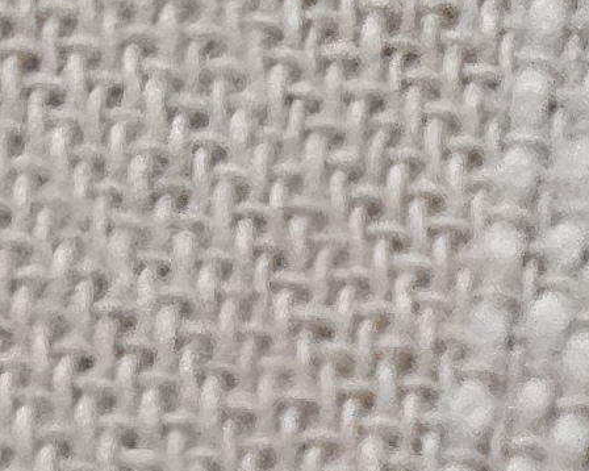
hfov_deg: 9.0
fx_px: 3224
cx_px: 1609
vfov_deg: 7.4
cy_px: 1364
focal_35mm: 185
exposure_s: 1/100
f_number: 2
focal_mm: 2.78
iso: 250
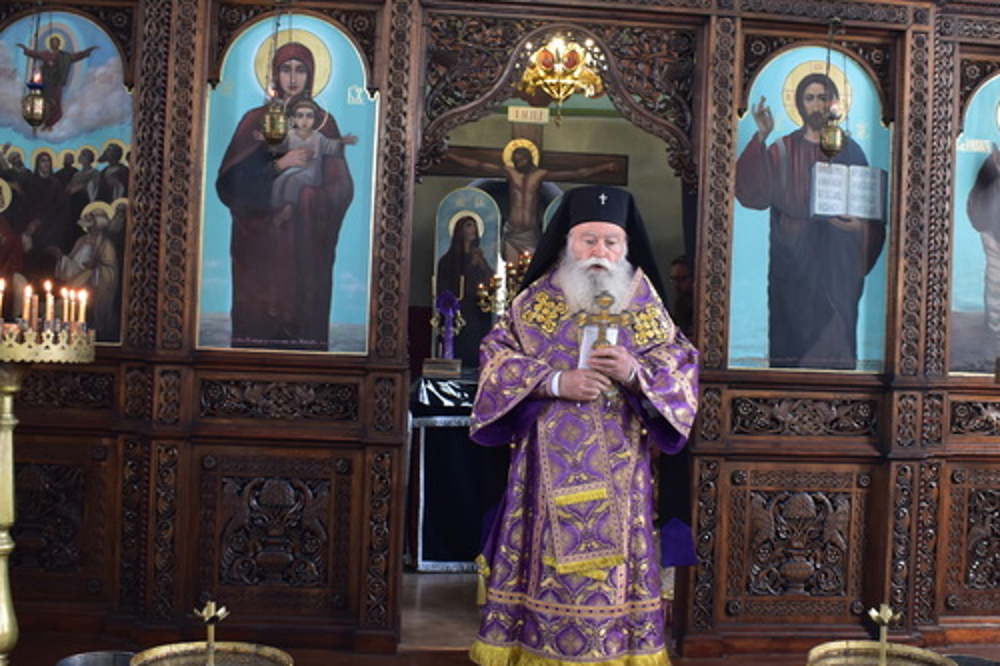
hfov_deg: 46.3
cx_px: 562
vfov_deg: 31.9
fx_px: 1166
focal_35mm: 42
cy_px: 308
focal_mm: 20
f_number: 6.3
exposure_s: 1/15
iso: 800
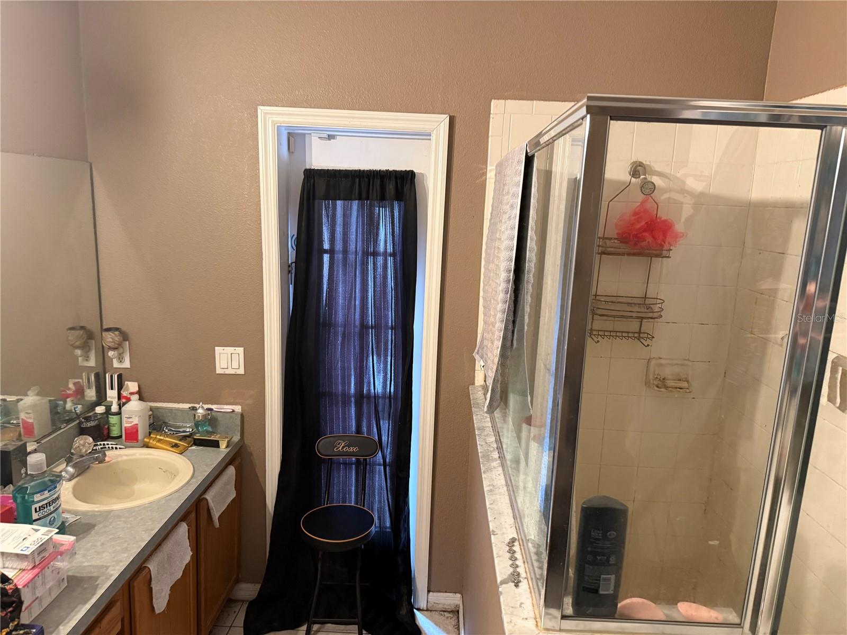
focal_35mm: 24
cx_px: 424
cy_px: 318
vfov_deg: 56.8
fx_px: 587
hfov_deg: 71.6
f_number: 1.78
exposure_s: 1/60
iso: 500
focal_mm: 6.76
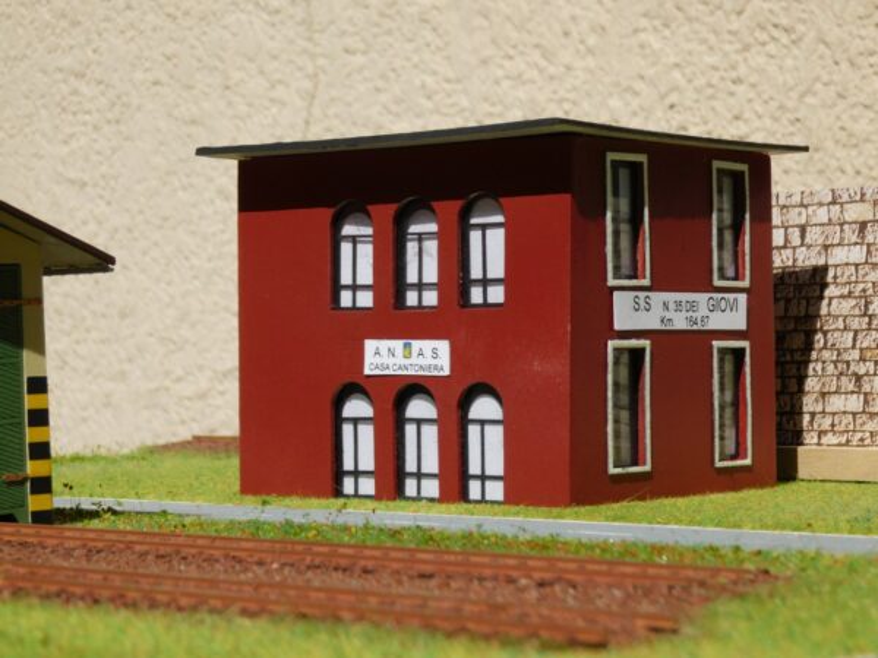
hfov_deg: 21.5
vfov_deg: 16.2
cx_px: 439
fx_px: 2308
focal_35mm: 91
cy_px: 329
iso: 125
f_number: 4.5
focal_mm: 16.1
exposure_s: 1/1250
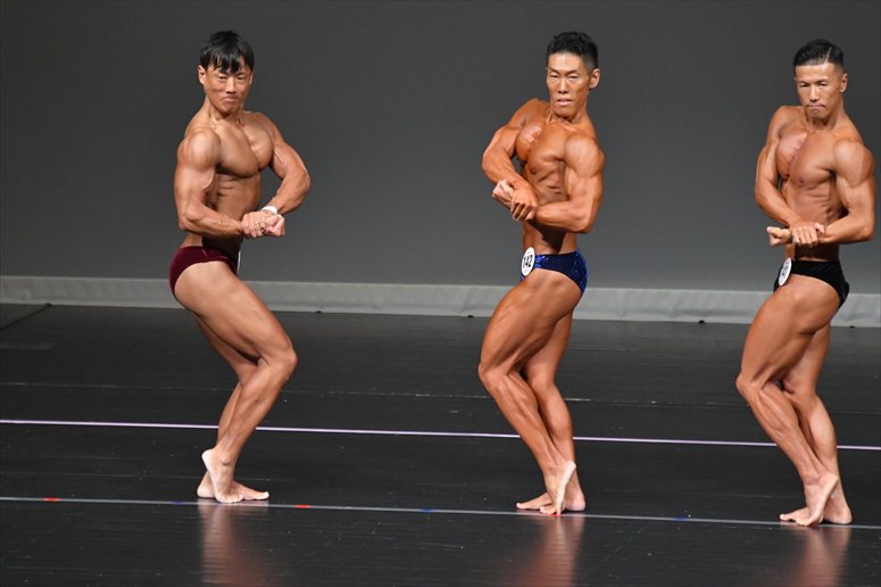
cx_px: 440
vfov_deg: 4.0
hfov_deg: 6.0
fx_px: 8439
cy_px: 294
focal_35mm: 345
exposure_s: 1/400
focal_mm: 230
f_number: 5.6
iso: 4000
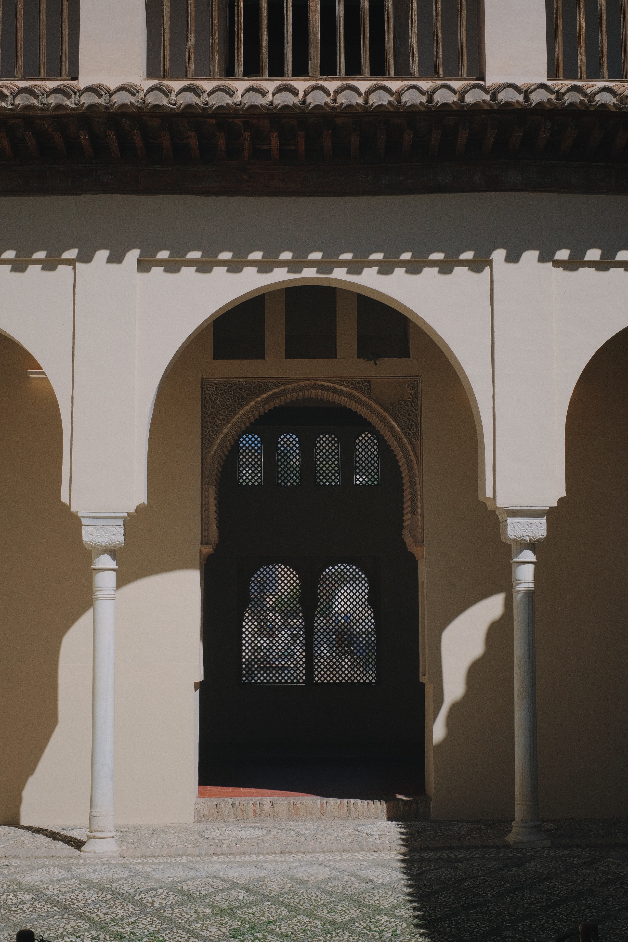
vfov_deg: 37.5
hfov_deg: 25.5
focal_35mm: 53
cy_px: 471
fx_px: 1387
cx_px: 314
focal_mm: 35
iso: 640
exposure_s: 1/2400
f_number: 8
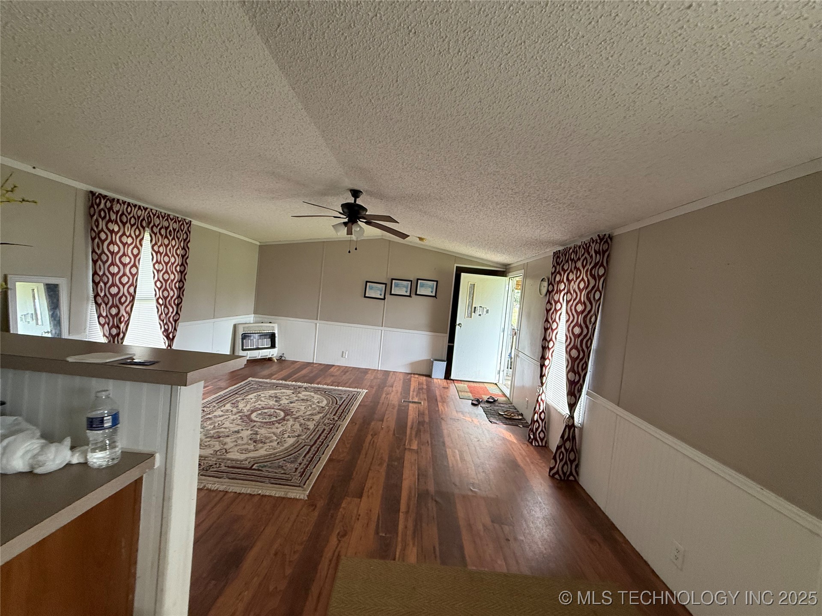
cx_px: 411
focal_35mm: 14
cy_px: 308
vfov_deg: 85.7
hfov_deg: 102.1
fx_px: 332
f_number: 2.2
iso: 250
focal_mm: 2.22
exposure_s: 1/99
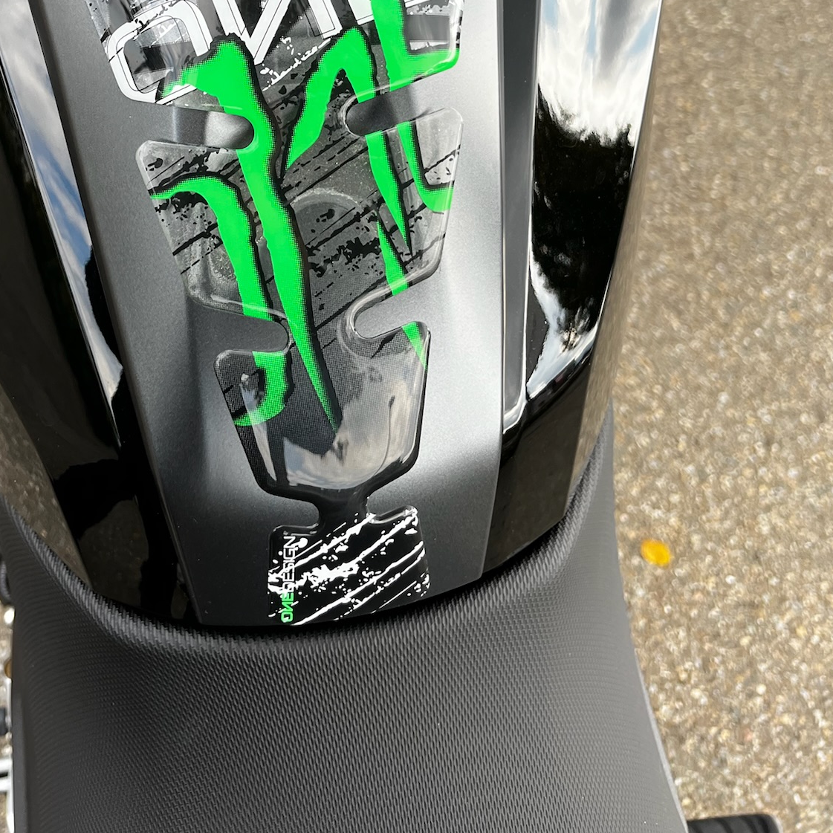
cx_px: 284
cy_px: 77
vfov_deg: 37.3
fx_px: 1143
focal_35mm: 42
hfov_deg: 39.6
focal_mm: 5.1
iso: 50
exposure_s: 1/297
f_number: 1.6
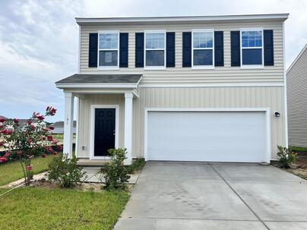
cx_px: 154
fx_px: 231
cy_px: 115
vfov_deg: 53.1
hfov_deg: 67.3
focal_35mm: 26
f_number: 1.5
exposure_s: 1/3356
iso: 50
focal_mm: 5.7
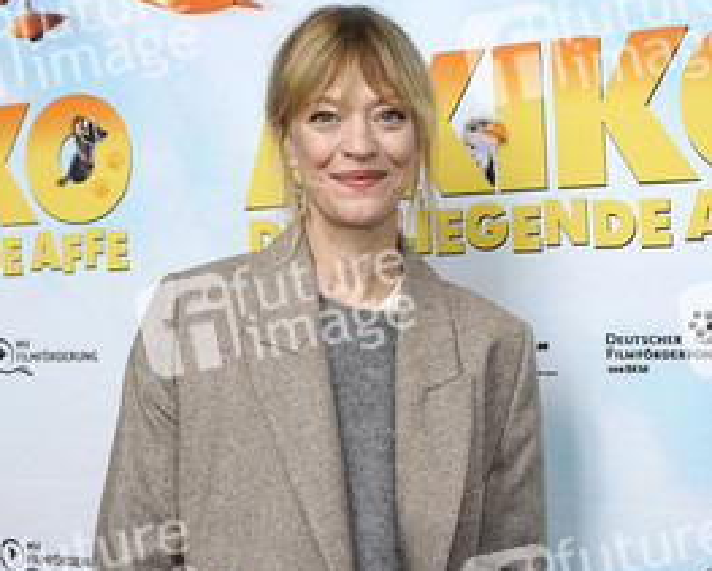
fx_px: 1202
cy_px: 449
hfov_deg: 33.0
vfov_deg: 26.3
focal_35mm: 57
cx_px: 355
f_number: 4
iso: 640
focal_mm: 40
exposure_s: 1/250
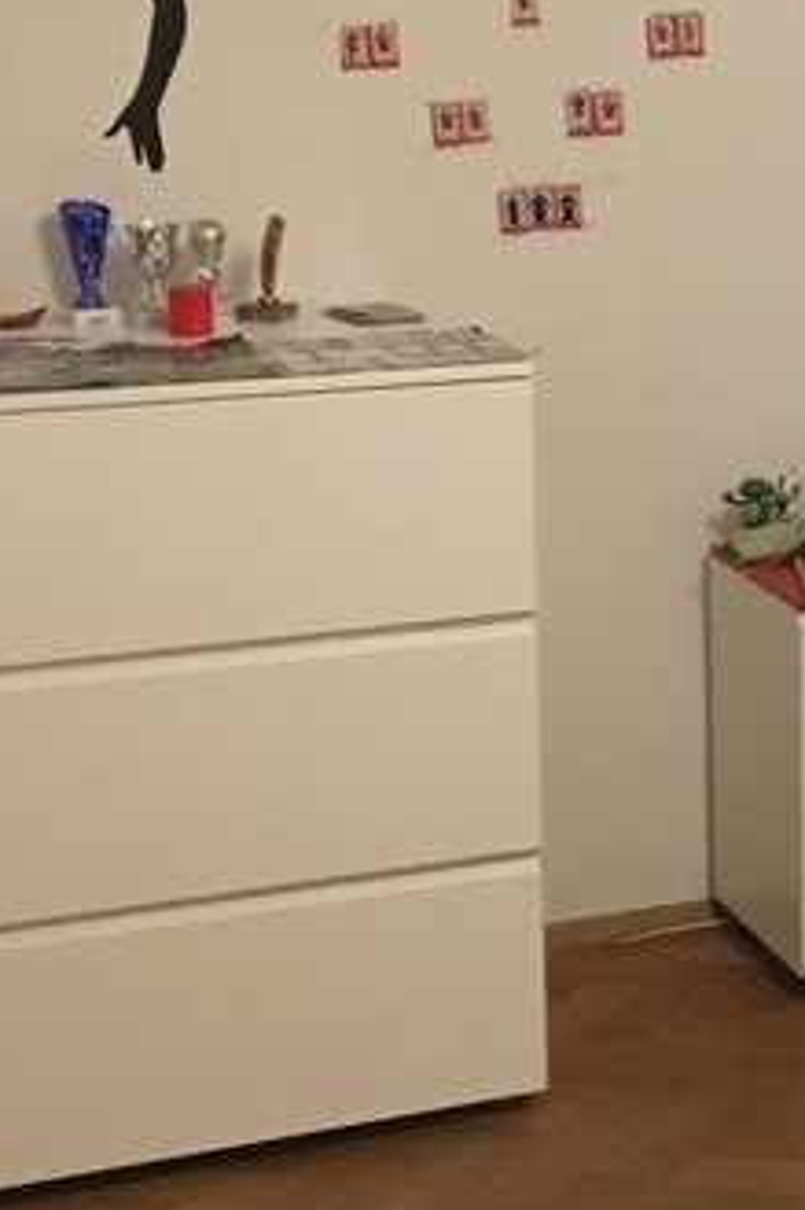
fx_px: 3156
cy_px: 430
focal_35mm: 94
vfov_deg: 21.6
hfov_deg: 13.6
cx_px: 1257
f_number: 2.2
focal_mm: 4.15
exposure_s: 1/17
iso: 400
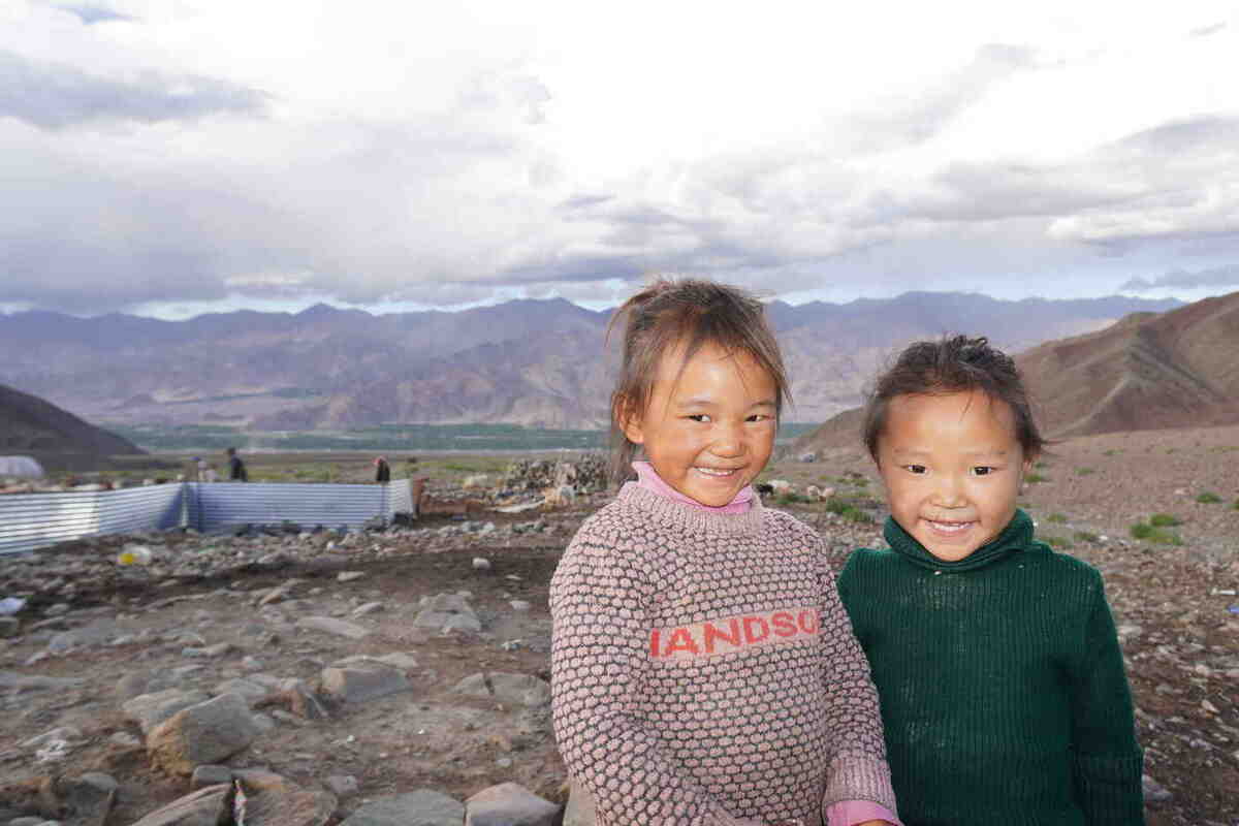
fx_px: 826
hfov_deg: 73.7
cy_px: 413
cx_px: 620
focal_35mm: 24
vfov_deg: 53.1
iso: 100
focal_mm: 16
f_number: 5.6
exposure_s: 1/100
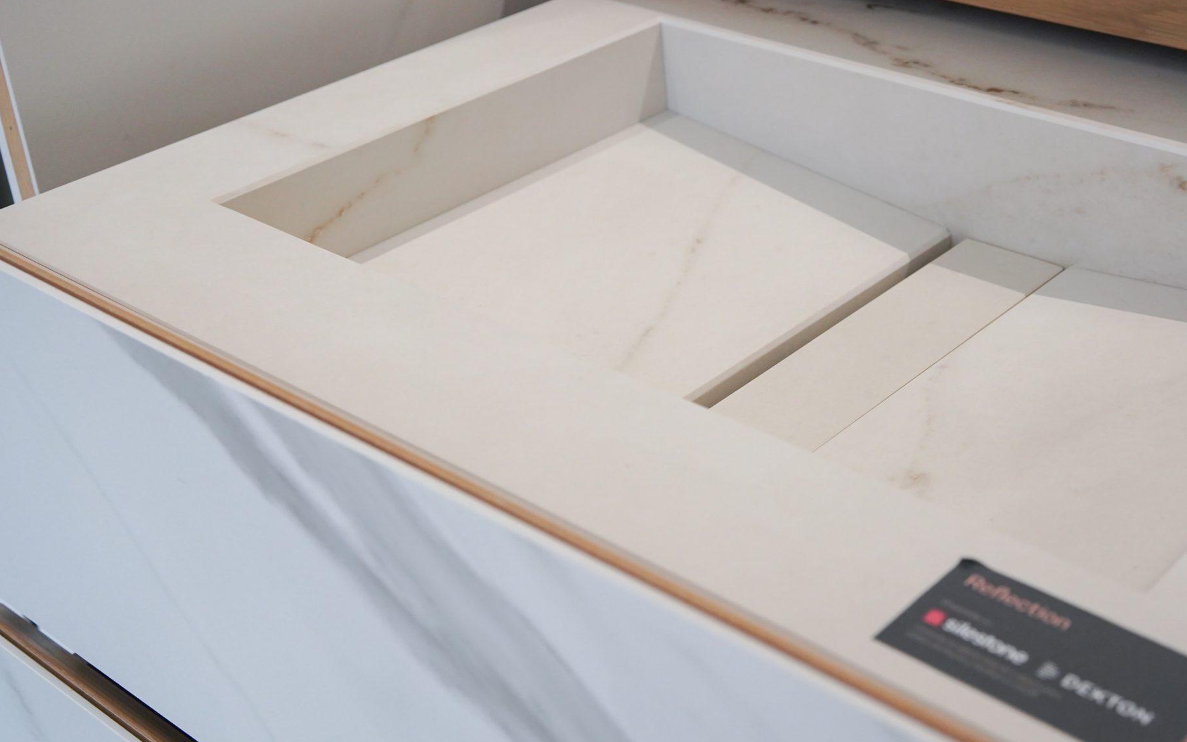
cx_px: 824
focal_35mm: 50
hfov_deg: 39.6
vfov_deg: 25.8
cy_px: 271
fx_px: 1618
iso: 1600
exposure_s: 1/320
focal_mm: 35
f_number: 5
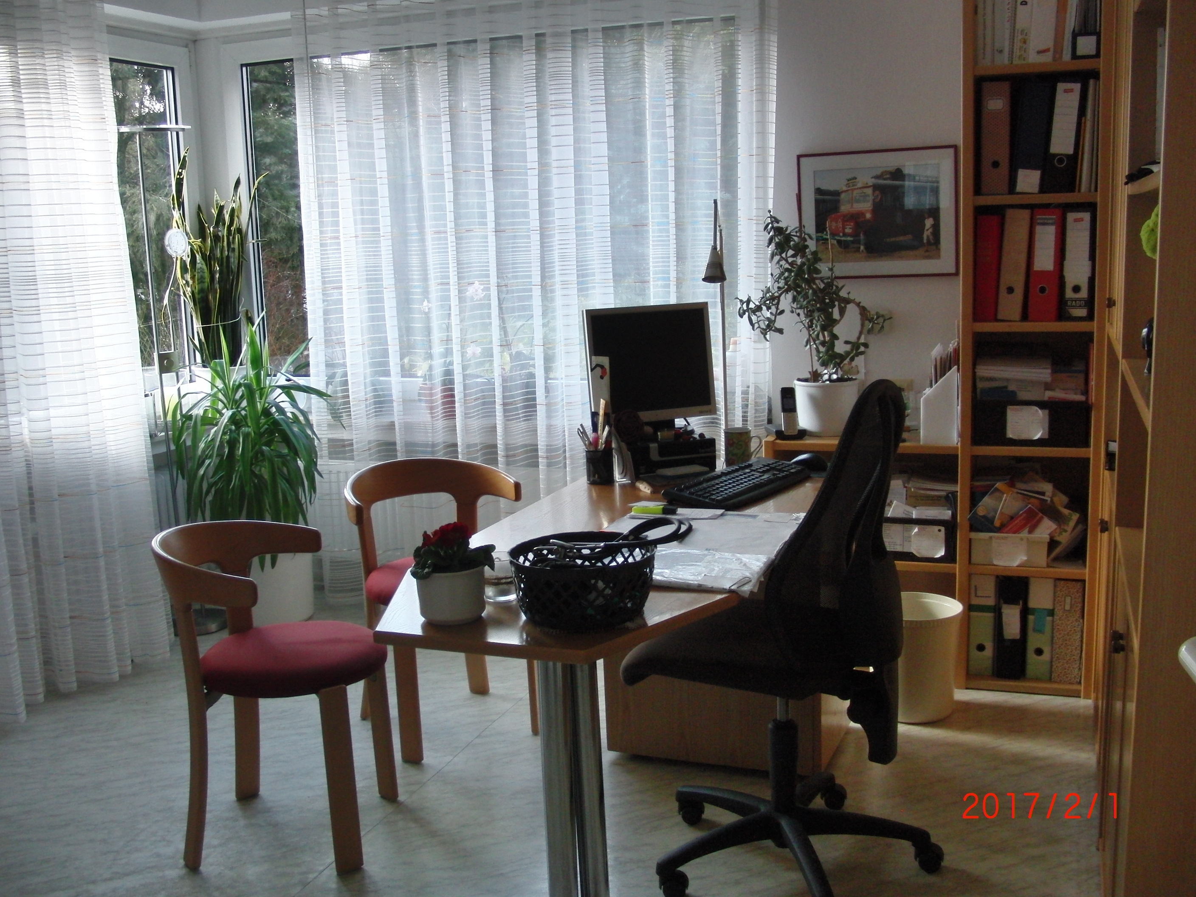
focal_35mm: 37
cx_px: 598
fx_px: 1278
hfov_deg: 50.1
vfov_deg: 38.7
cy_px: 448
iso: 125
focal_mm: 6.42
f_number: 3.6
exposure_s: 1/80
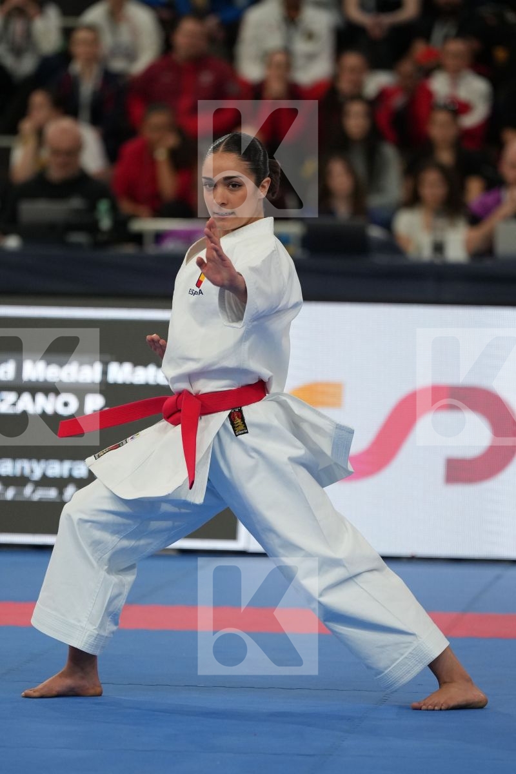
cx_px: 258
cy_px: 387
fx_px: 5805
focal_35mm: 270
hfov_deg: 5.1
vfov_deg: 7.6
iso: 1600
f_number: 2.8
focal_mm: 180
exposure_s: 1/1000
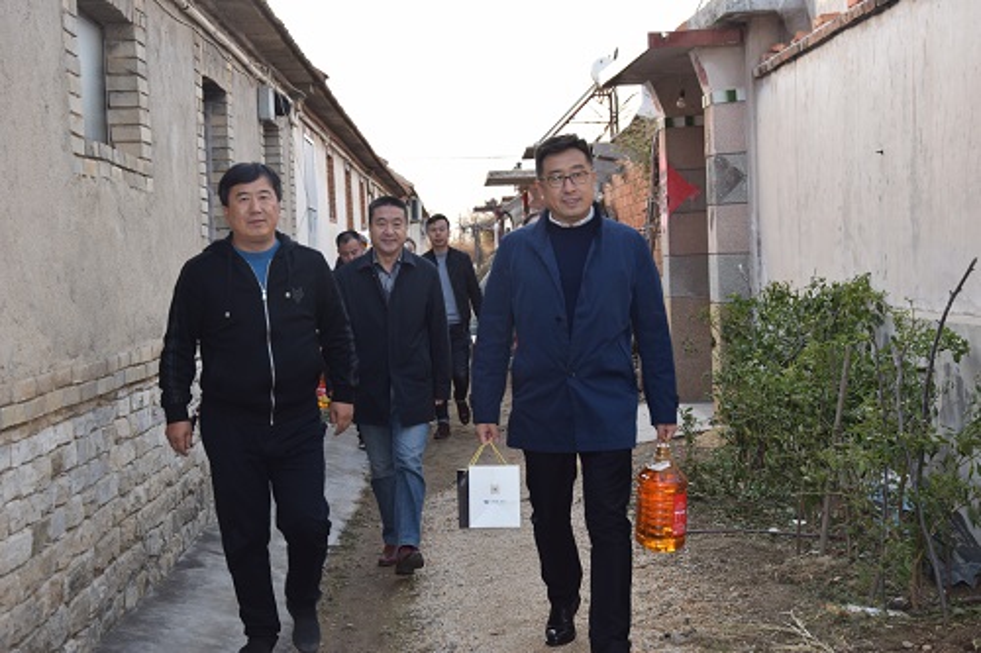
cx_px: 490
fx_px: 1839
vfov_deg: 20.1
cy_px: 326
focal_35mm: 68
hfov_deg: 29.9
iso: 220
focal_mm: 45
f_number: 5.6
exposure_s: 1/125
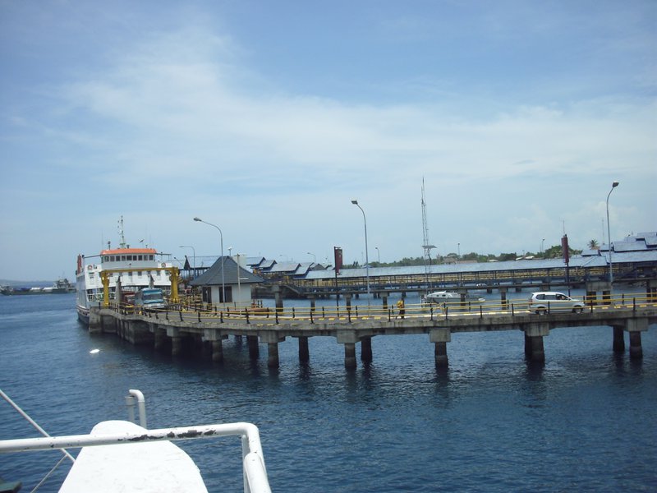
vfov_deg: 37.7
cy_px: 246
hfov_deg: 49.0
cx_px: 328
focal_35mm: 38
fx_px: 721
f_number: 8
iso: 100
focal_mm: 6.2
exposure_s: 1/400
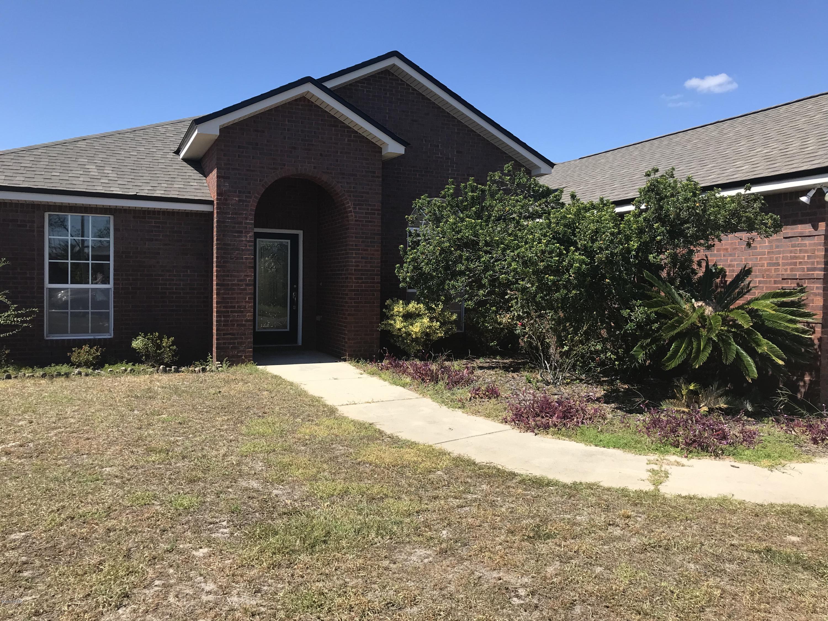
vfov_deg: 49.7
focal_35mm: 28
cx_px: 414
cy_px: 310
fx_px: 670
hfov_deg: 63.4
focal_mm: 3.99
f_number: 1.8
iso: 20
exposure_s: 1/1773
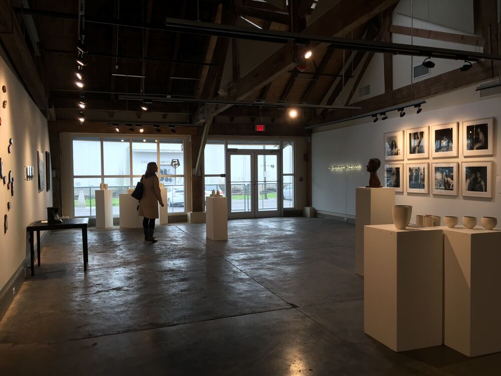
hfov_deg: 61.7
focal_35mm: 29
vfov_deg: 48.2
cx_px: 250
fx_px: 420
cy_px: 188
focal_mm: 4.15
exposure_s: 1/120
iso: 50
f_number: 2.2
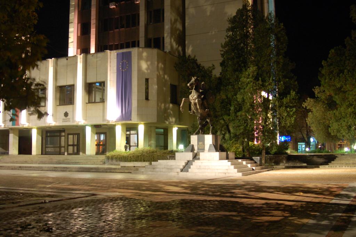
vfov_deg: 31.8
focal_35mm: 42
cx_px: 178
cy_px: 118
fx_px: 415
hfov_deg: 46.4
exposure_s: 1/1.6
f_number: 4.5
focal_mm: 28
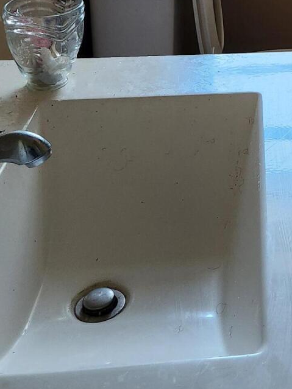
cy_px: -79
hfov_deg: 19.2
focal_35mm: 72
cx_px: 358
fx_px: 810
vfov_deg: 24.5
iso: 250
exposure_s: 1/120
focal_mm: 5.4
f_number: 1.8
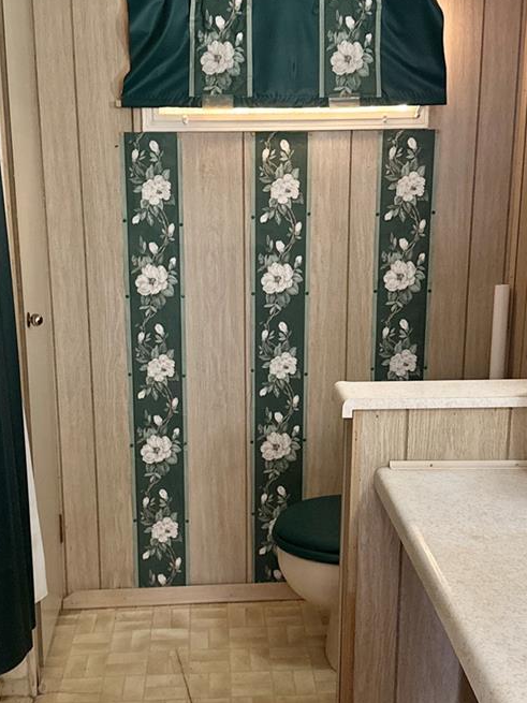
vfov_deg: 42.9
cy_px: 372
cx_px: 254
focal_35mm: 44
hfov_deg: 32.9
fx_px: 893
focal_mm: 6.76
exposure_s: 1/30
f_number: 1.78
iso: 800
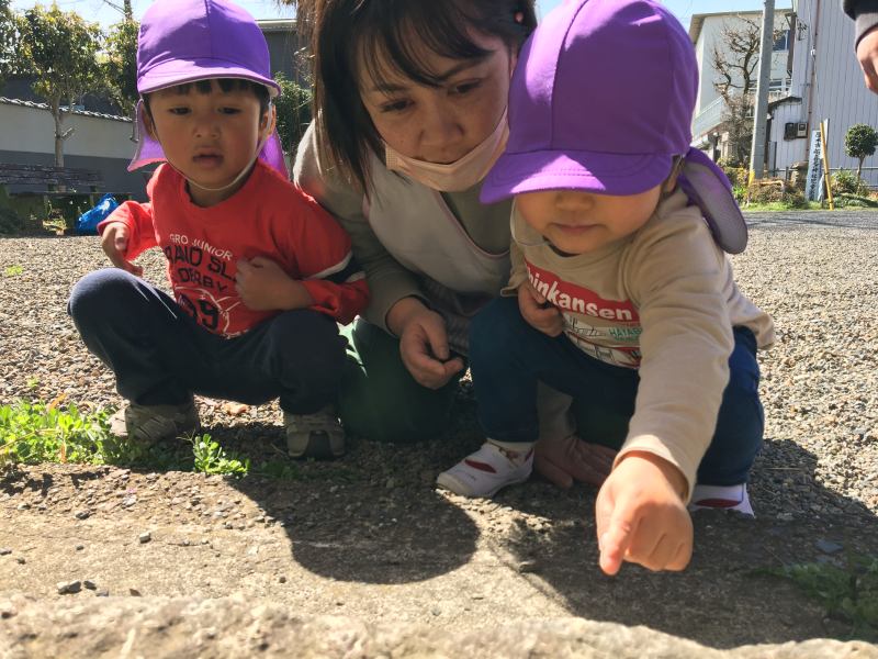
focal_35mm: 29
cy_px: 330
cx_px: 439
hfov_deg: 61.7
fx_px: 736
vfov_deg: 48.2
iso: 25
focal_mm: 4.15
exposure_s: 1/503
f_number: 2.2
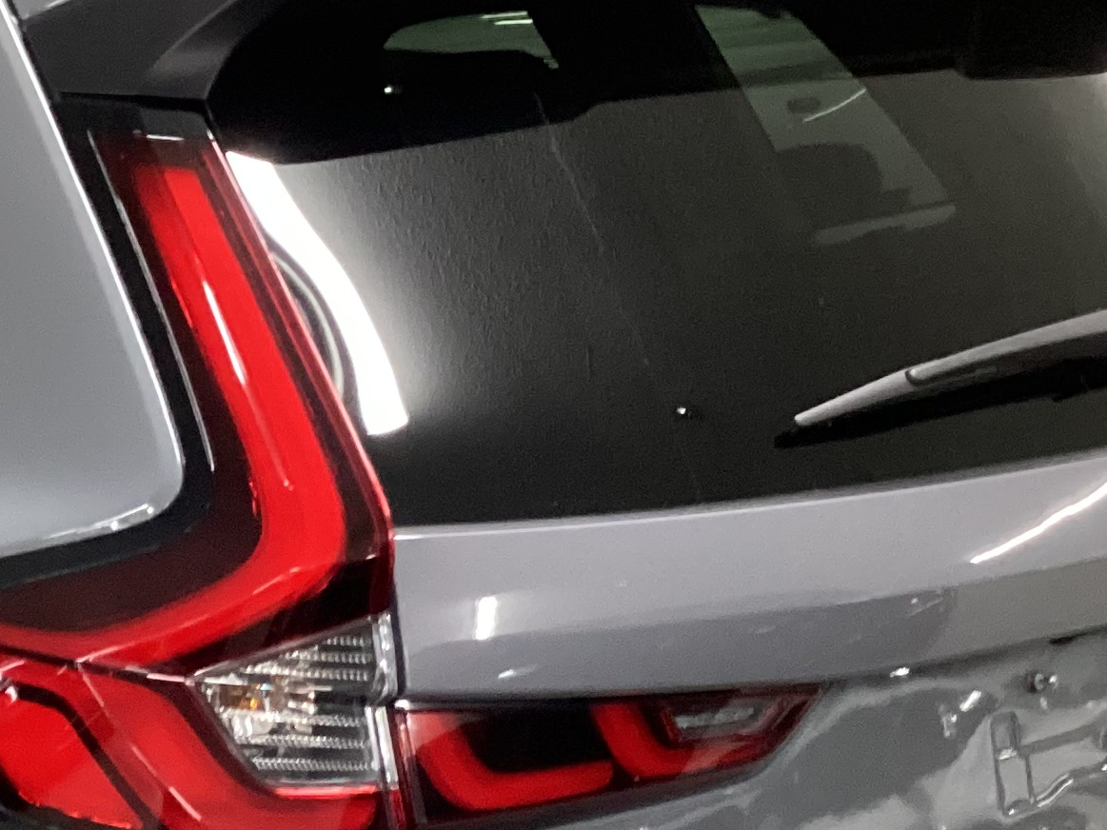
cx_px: 52
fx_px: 2782
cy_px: 780
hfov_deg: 21.8
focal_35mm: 87
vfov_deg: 16.7
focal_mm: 3.3
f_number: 2.4
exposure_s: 1/40
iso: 400
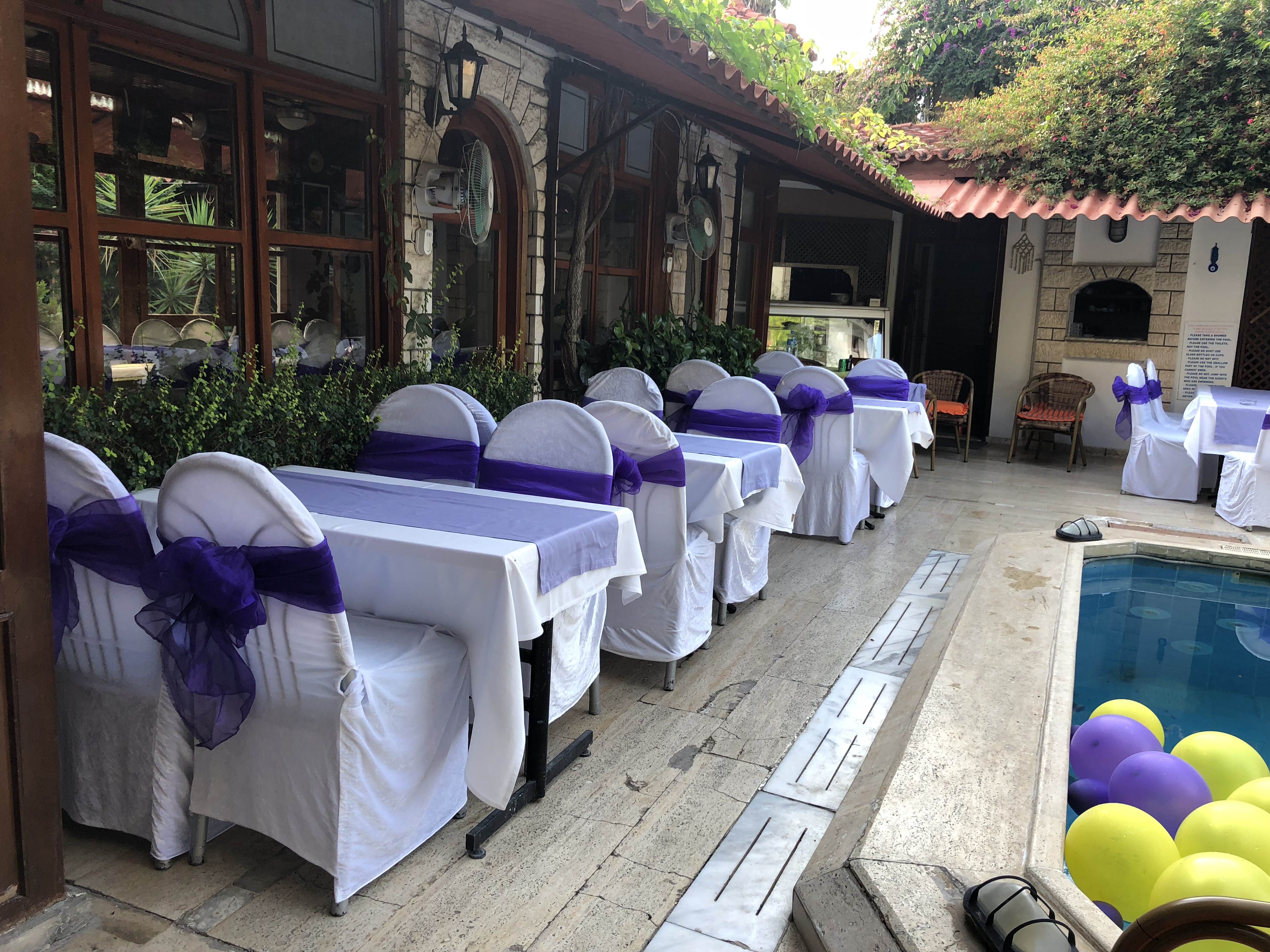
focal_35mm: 28
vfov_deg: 49.7
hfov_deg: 63.4
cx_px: 635
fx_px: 1027
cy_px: 476
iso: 32
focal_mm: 3.99
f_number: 1.8
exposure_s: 1/120
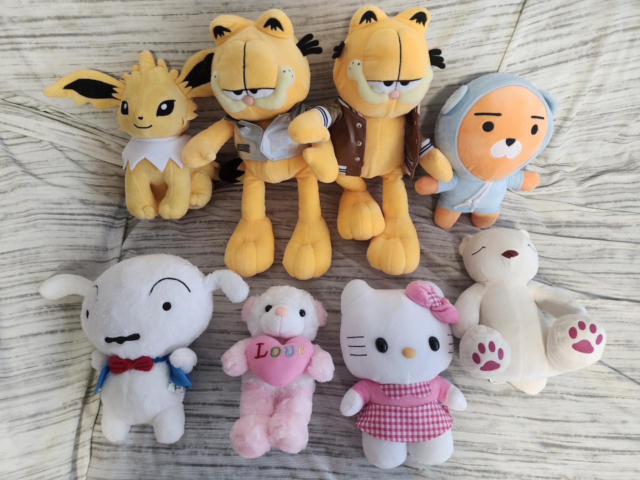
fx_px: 425
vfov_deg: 58.9
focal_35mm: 23
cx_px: 320
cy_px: 240
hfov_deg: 73.9
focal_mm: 6.4
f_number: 1.8
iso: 500
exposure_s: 1/120
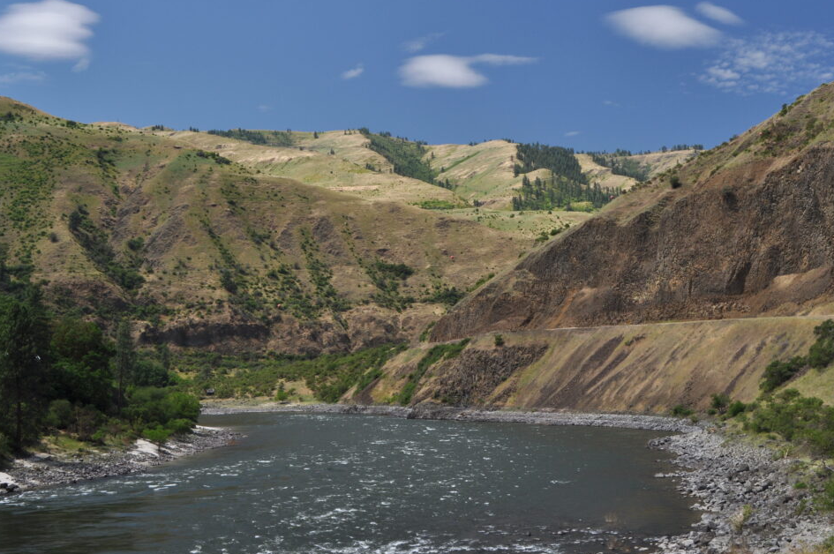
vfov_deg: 25.9
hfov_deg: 38.2
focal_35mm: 52
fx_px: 1203
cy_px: 259
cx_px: 418
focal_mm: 32
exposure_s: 1/80
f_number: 11
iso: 200
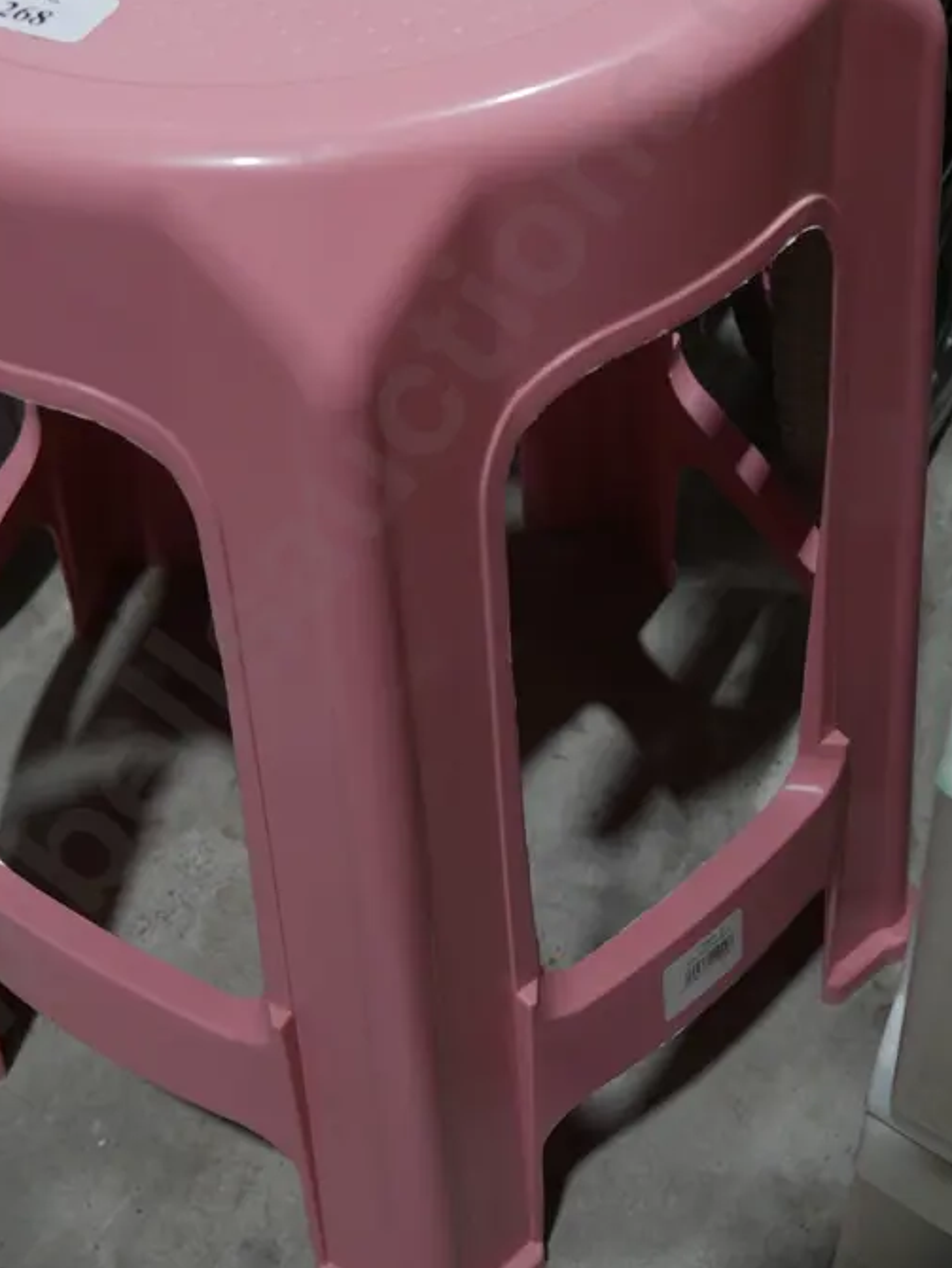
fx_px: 1906
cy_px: 473
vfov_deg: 36.6
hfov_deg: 28.0
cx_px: 370
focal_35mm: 52
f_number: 4
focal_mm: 17
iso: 200
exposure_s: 1/100
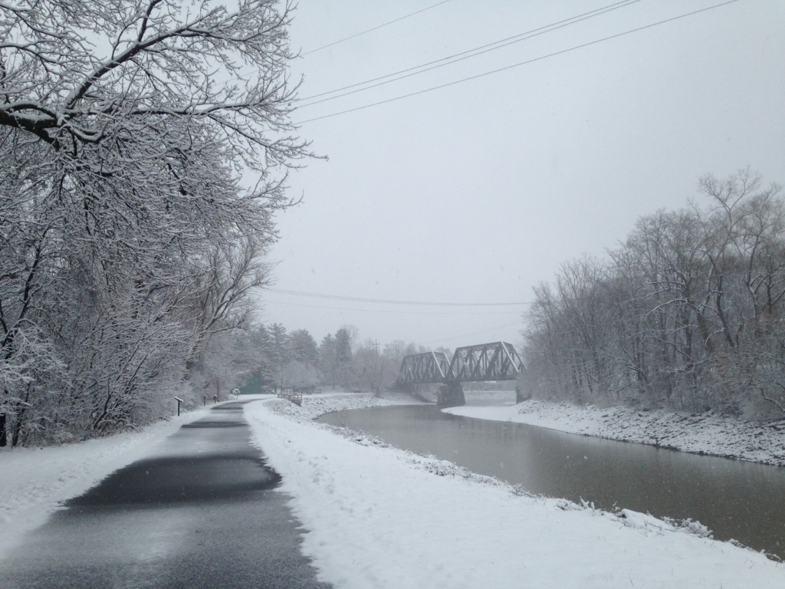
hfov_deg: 55.4
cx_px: 392
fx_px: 748
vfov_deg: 42.9
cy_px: 294
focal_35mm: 33
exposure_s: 1/695
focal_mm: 4.12
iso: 50
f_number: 2.4
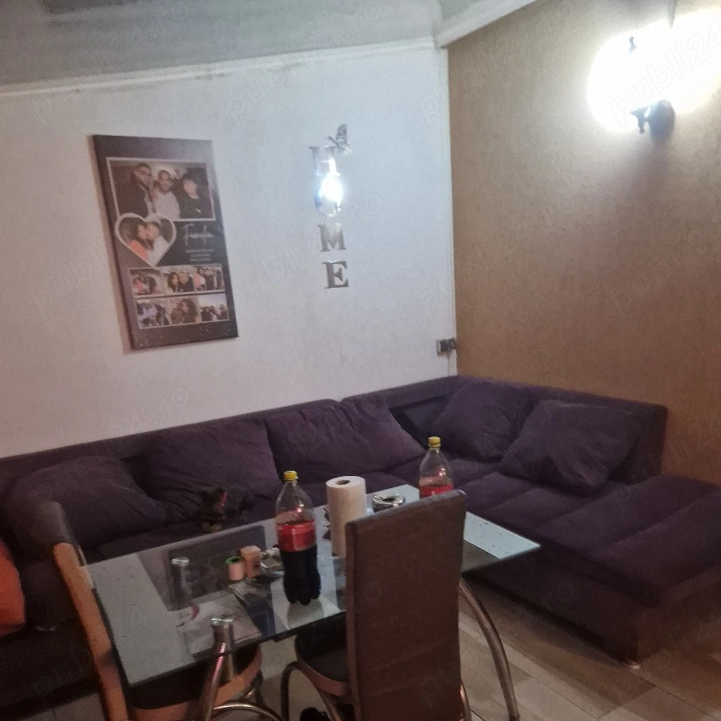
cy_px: 475
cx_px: 352
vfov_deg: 56.2
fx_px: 660
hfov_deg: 57.3
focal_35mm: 28
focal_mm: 5.4
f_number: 1.8
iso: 500
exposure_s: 1/25
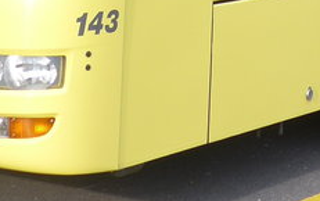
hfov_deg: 11.1
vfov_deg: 6.7
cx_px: 277
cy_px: -259
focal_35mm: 187
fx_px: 1633
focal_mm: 7
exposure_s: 1/200
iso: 80
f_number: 2.8
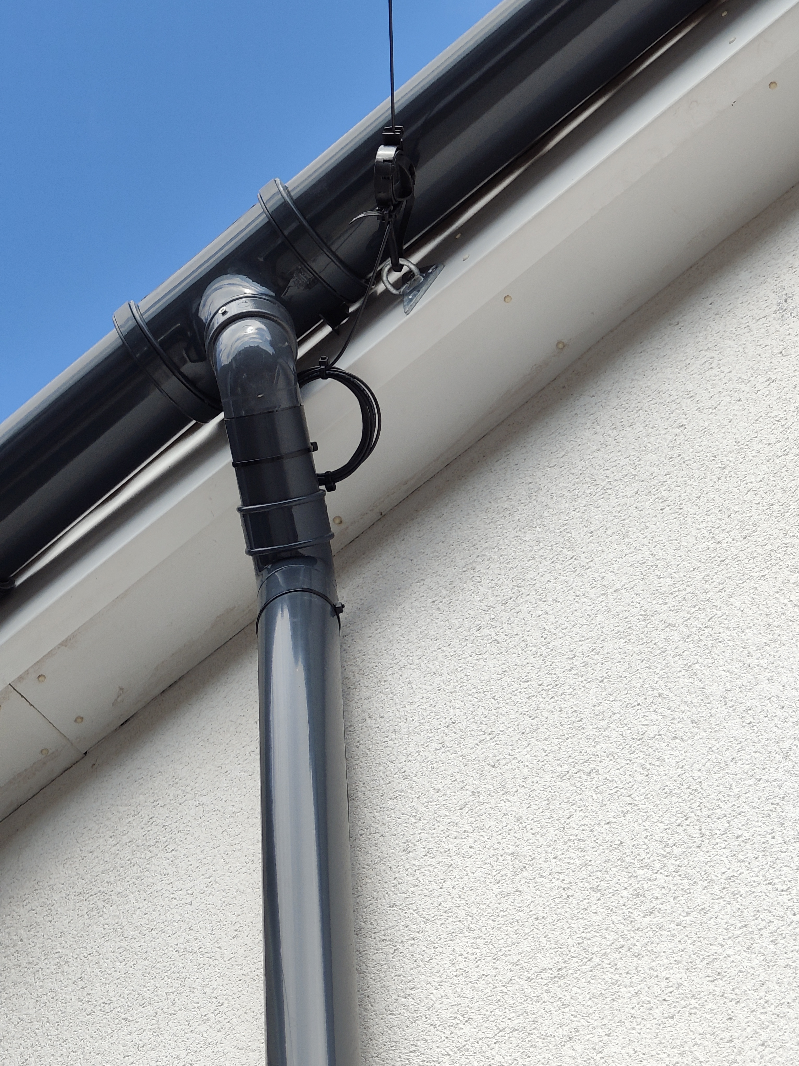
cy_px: 531
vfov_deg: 14.0
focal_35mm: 141
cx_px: 402
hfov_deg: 10.5
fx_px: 4340
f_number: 2.55
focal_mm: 13.3
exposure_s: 1/474
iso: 71
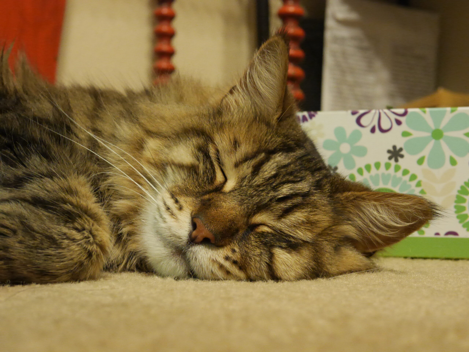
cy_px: 176
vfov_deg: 29.1
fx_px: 677
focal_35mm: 50
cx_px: 234
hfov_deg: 38.2
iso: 3200
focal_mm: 25
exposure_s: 1/15
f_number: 6.3
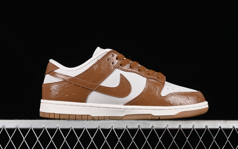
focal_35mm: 79
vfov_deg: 16.5
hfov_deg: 26.1
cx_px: 121
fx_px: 512
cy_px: 68
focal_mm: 50
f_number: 8
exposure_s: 1/80
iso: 160
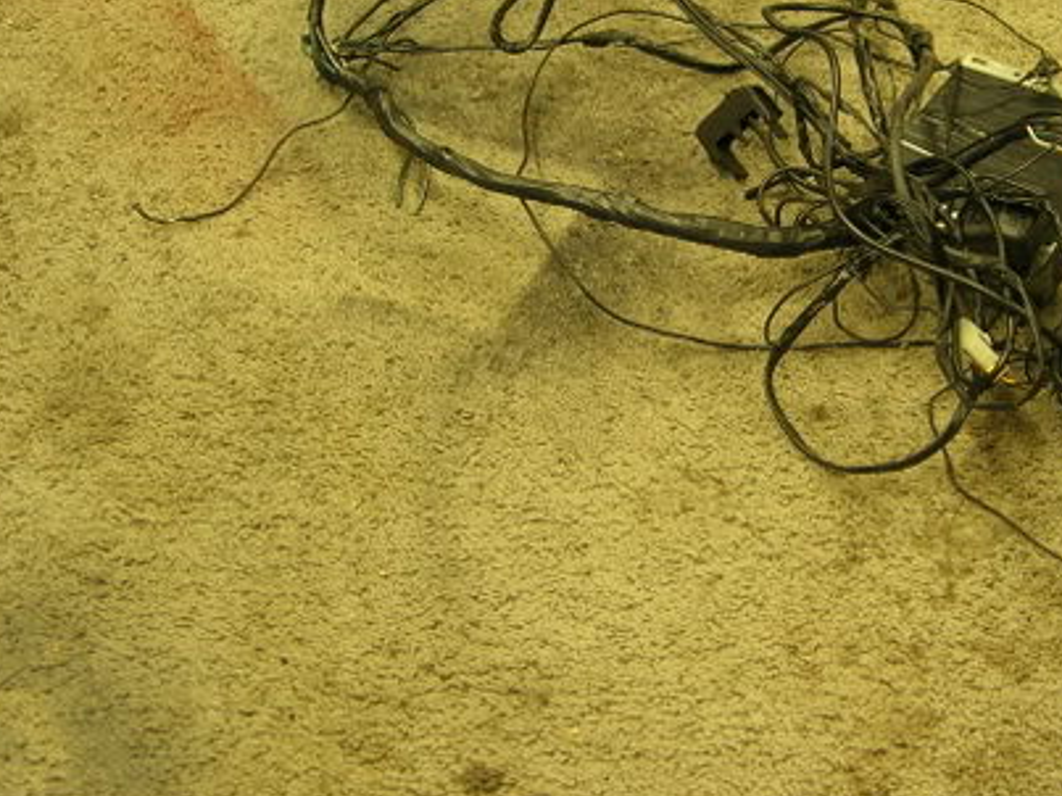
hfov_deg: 23.9
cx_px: 804
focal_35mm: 81
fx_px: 2484
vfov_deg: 18.1
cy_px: 200
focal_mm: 10.6
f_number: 3.2
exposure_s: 1/4.7
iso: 64
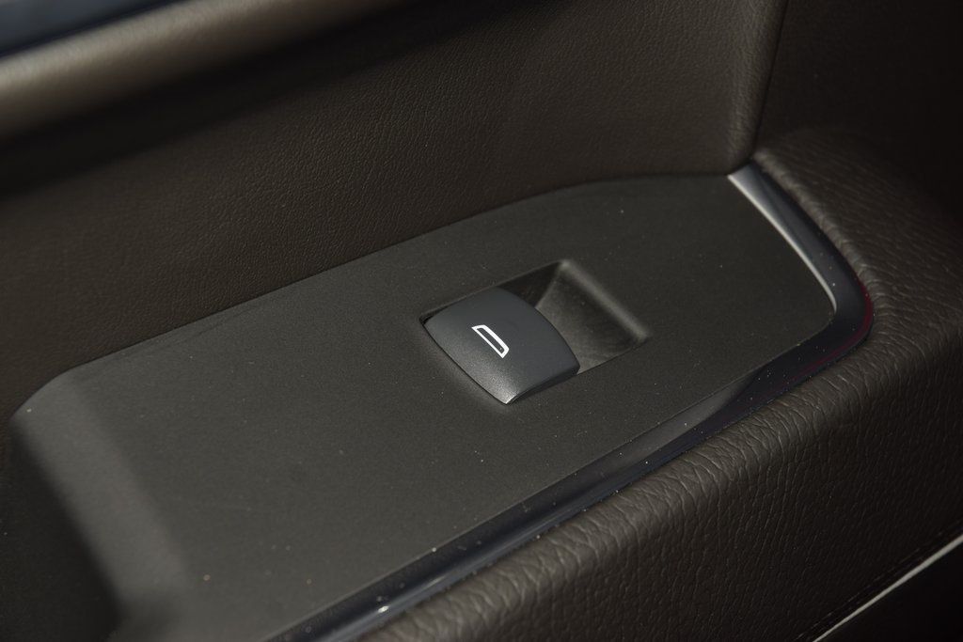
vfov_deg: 13.0
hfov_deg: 19.5
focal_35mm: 105
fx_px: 2809
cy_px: 321
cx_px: 482
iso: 100
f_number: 8
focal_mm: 70
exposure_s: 1/125
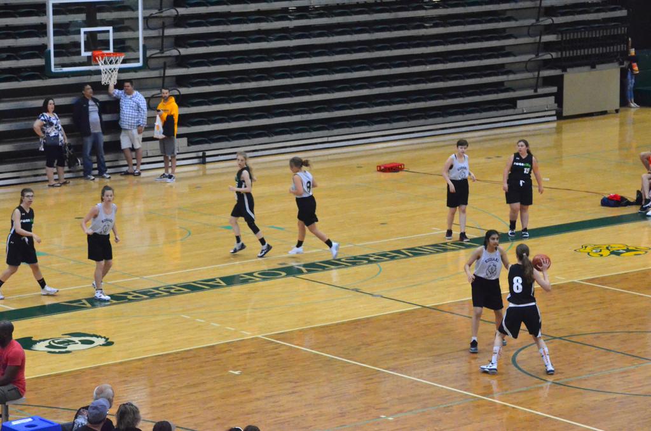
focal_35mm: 128
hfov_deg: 16.1
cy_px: 216
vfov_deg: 10.7
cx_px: 326
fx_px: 2301
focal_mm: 85
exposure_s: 1/250
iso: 6400
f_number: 8
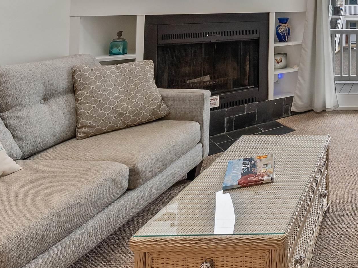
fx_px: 341
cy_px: -11
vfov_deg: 37.5
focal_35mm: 33
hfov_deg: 42.6
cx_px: 399
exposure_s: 1/20
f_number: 7.1
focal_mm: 14
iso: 640
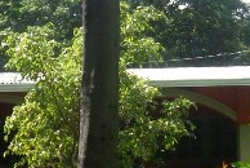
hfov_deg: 13.1
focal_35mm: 156
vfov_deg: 8.8
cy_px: 123
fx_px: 1085
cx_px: 113
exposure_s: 1/420
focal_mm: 4.9
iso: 80
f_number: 3.5
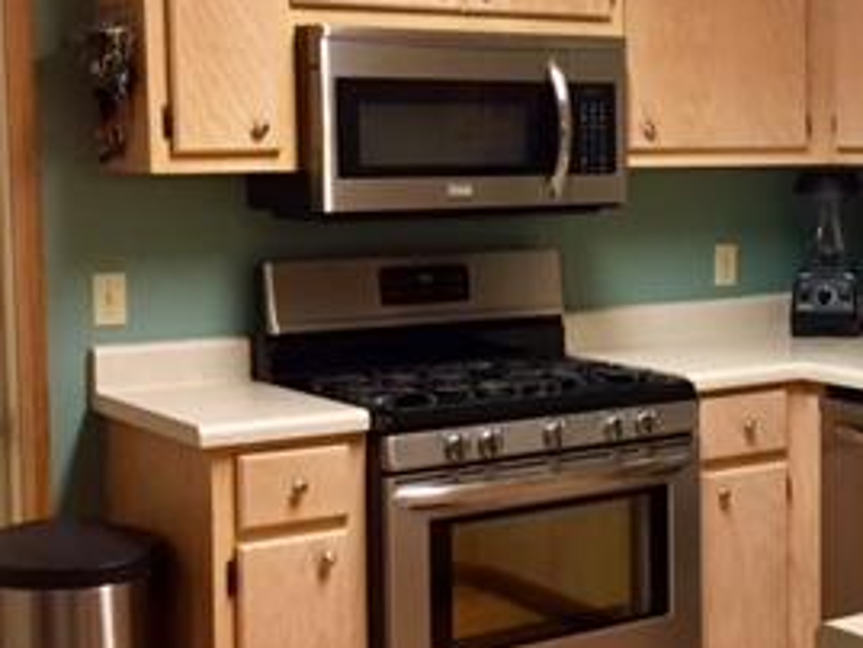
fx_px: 1721
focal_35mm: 69
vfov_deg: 21.3
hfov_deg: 26.9
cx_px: 818
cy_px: 279
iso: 160
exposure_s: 1/30
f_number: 2.2
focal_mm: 4.15
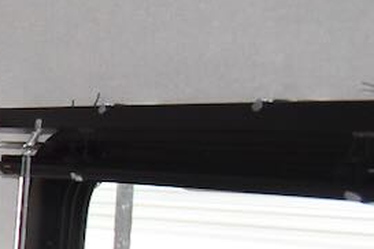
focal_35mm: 99
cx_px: -804
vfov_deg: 13.7
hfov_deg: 10.9
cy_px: 220
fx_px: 1028
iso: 800
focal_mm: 10
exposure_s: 1/100
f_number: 5
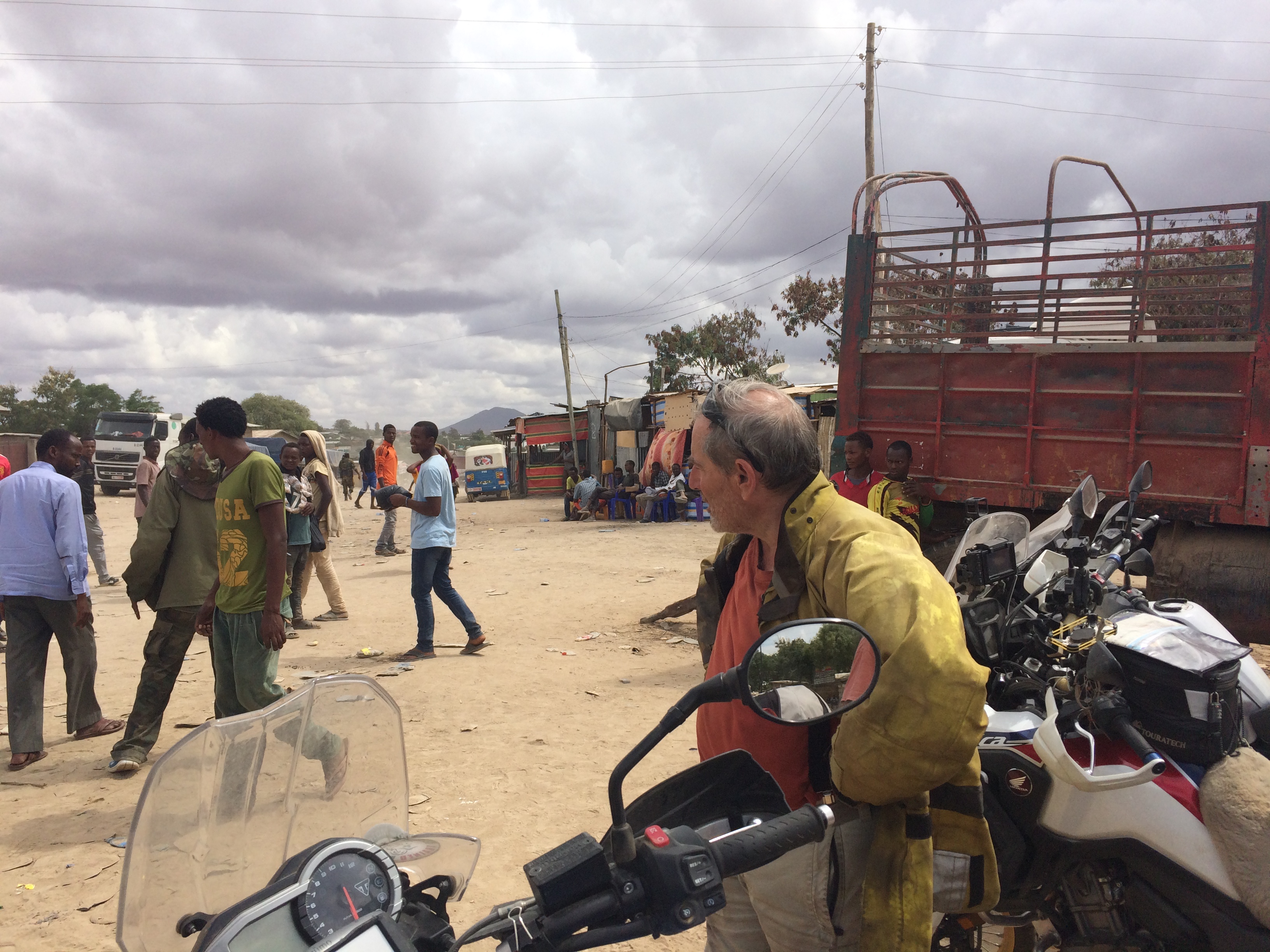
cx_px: 635
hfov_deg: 61.7
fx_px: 1064
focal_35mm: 29
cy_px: 476
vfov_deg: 48.2
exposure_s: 1/2933
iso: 32
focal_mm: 4.15
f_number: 2.2
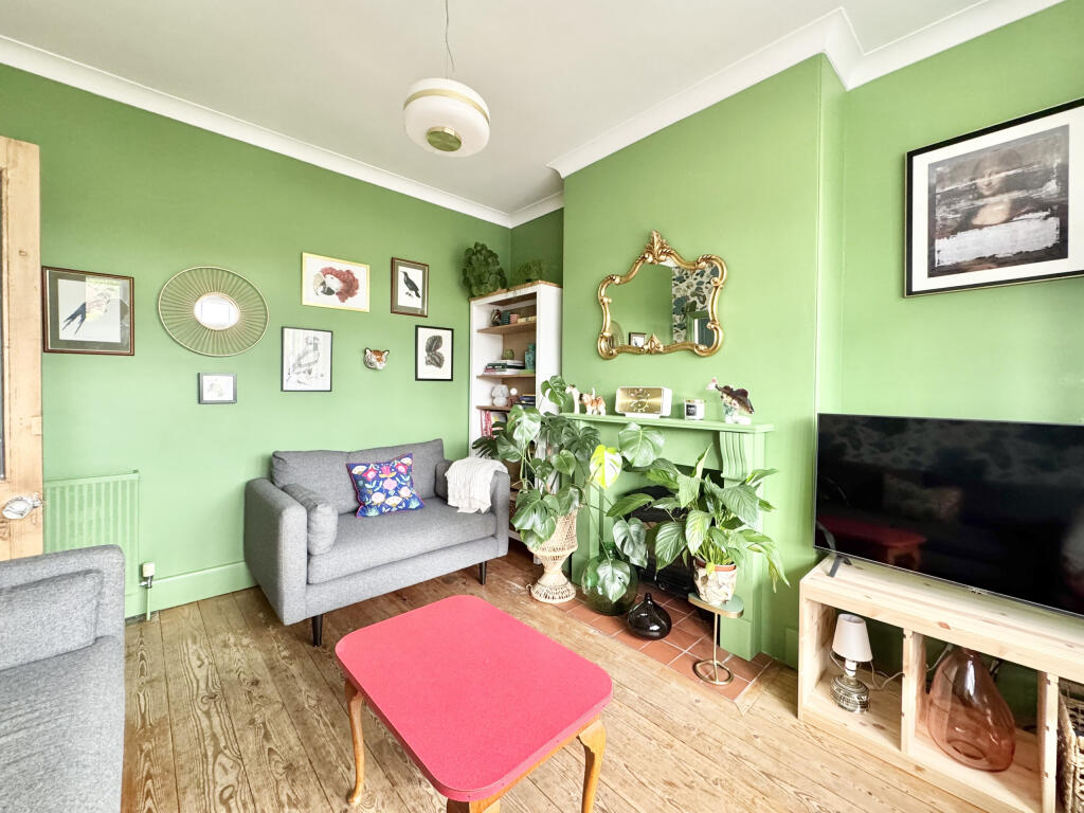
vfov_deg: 85.7
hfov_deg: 102.1
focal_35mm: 14
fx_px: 438
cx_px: 542
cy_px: 406
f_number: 2.2
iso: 400
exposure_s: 1/60
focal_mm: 2.22
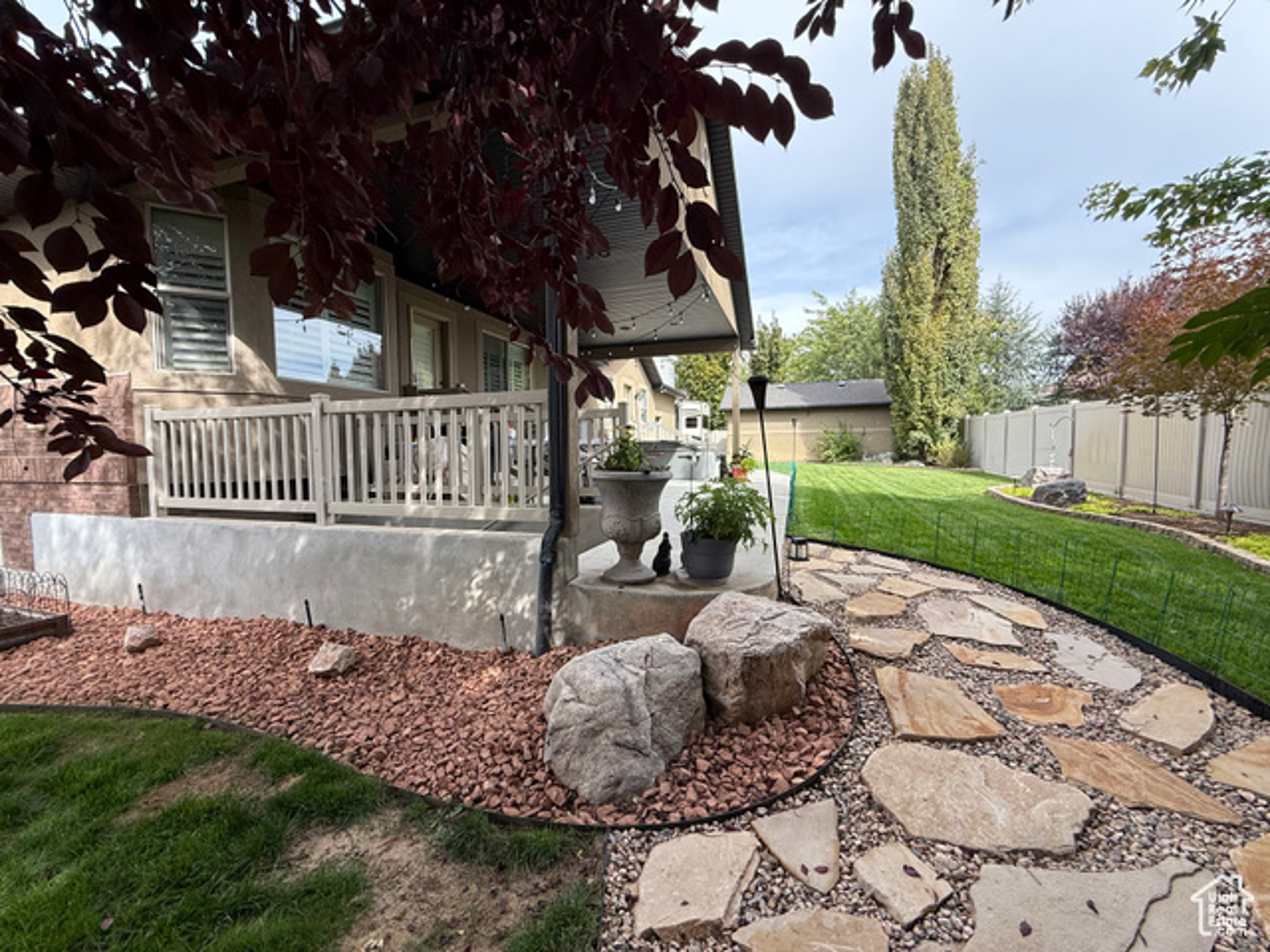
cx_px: 635
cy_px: 476
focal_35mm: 14
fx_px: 514
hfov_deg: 102.1
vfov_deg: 85.7
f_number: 2.2
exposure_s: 1/607
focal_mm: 2.22
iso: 64
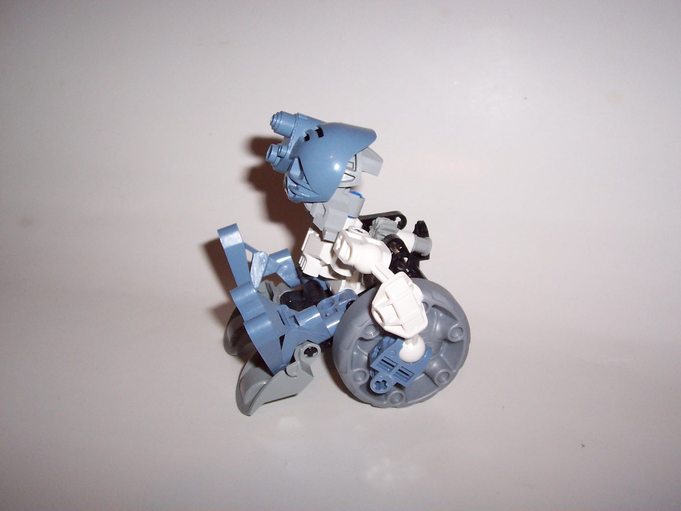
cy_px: 256
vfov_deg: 38.7
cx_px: 340
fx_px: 728
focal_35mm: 37
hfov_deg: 50.1
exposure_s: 1/60
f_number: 2.8
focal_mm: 5.6
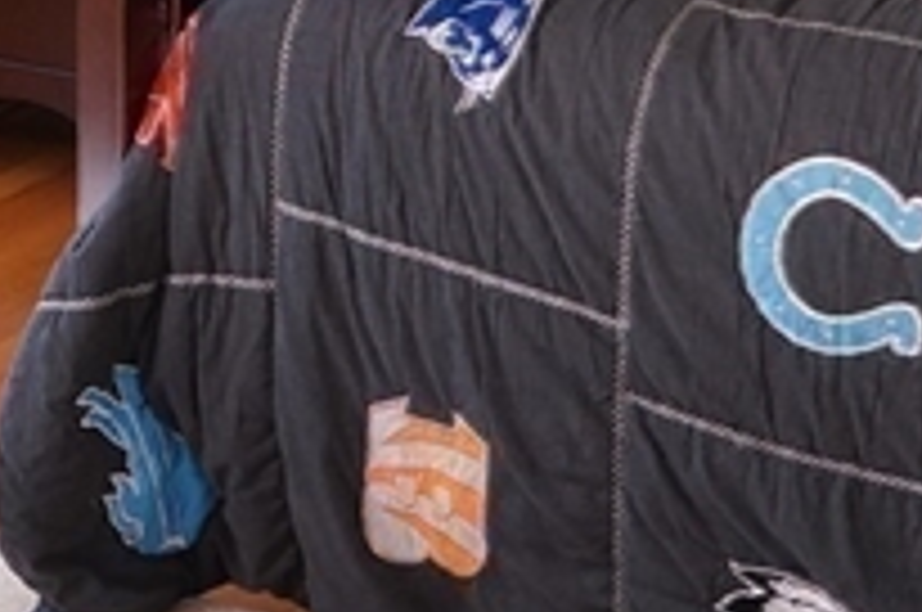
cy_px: -459
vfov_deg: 9.7
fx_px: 3452
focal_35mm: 135
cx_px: 504
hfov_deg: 15.2
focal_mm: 18
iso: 640
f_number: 4
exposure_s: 1/50
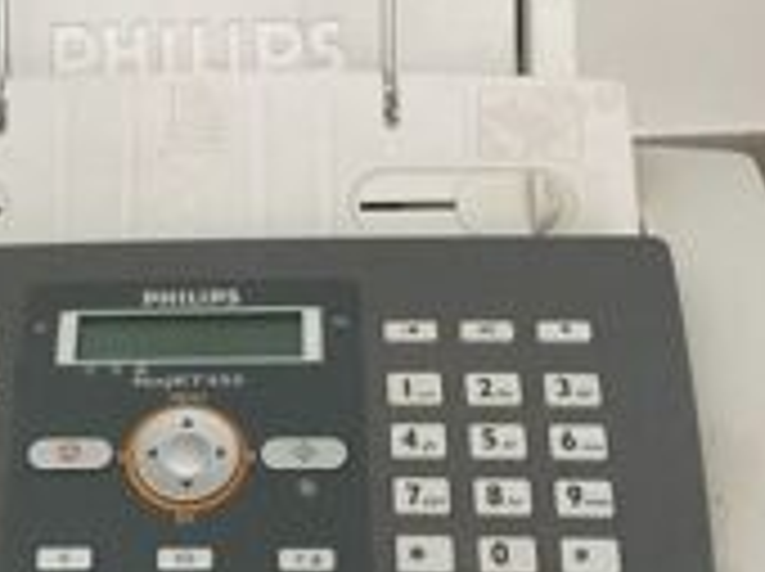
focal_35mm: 82
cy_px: 284
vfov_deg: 17.9
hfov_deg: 23.4
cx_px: 122
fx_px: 1810
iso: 125
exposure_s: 1/10
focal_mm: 4.15
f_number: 2.2
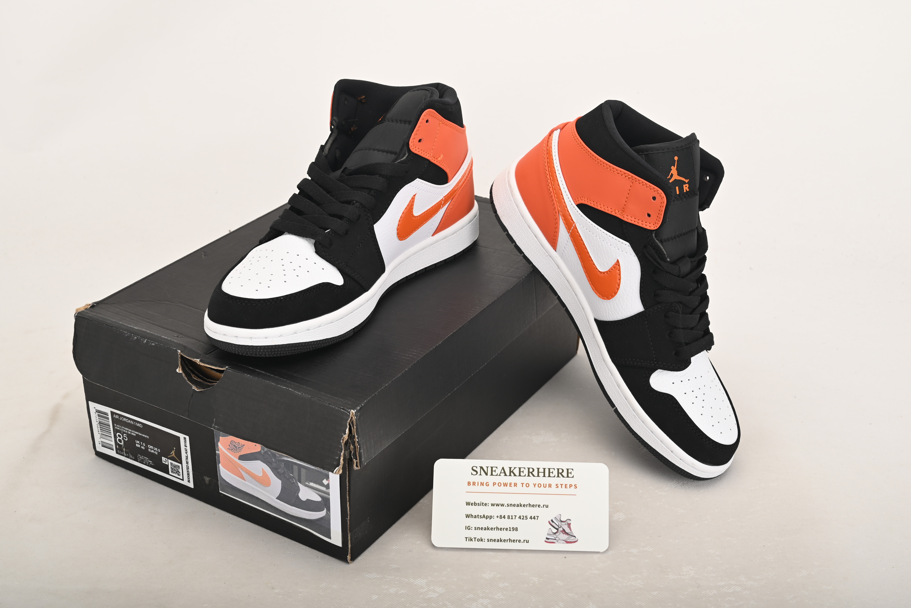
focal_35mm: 47
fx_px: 1190
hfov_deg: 41.9
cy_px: 304
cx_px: 456
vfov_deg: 28.7
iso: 100
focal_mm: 47
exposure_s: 1/200
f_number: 11
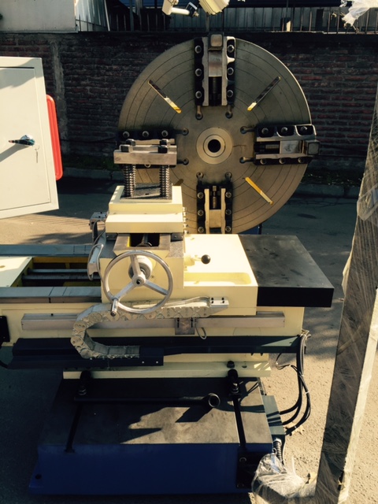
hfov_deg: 48.2
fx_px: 422
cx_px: 189
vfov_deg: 61.7
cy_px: 252
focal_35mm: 29
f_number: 2.2
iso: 32
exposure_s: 1/581
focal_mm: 4.15
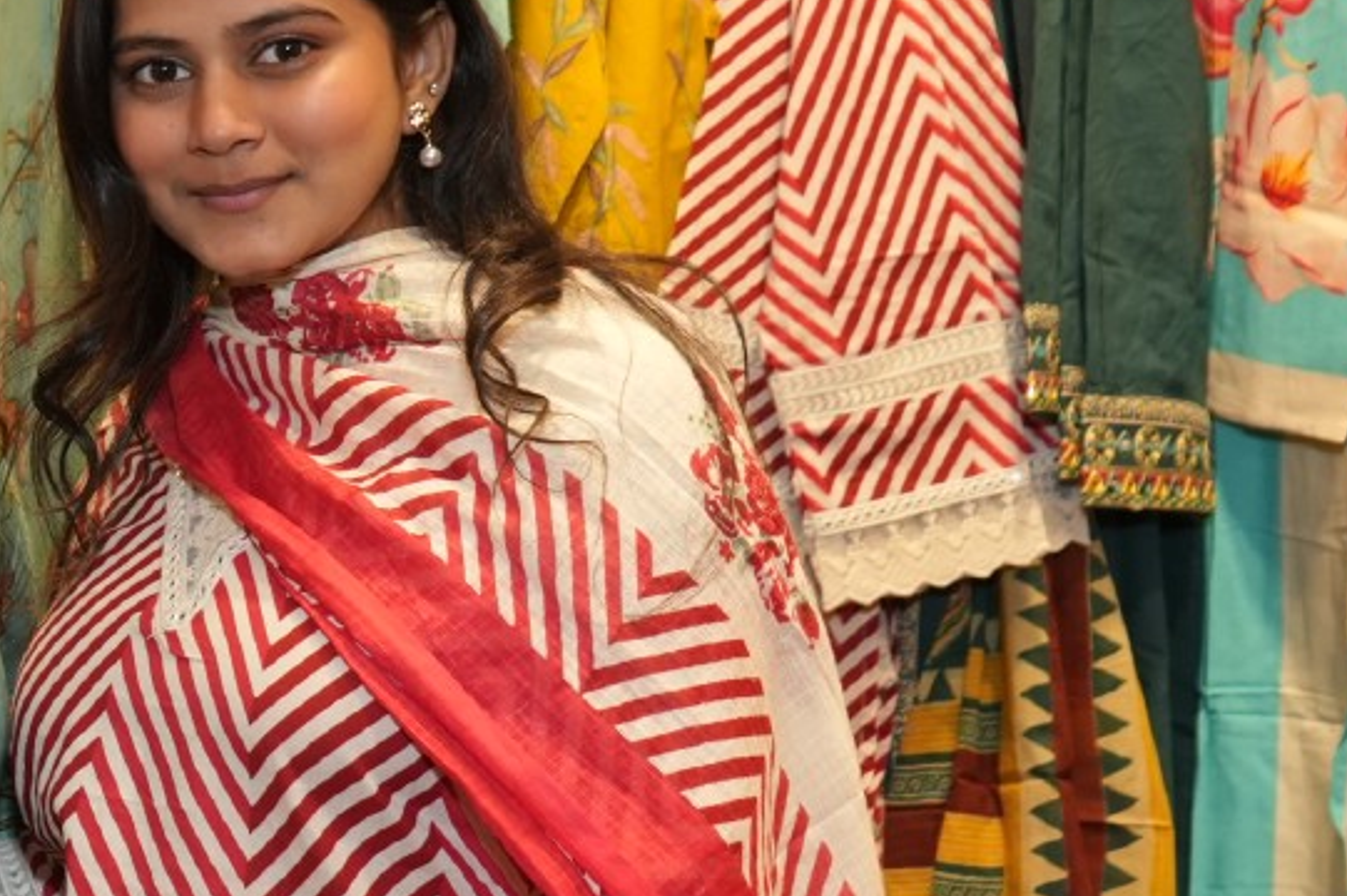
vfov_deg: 13.1
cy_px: 839
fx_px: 3851
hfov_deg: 18.8
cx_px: -251
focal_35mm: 103
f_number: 5
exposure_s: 1/160
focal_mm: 29
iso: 1000
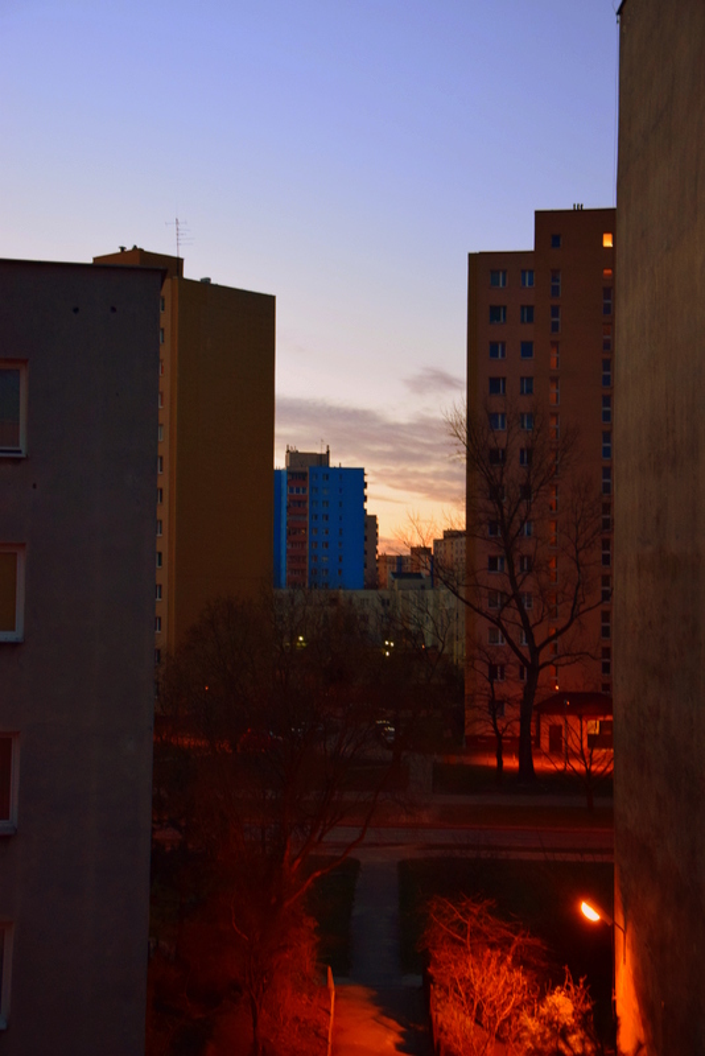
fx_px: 1673
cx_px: 352
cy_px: 528
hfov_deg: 23.8
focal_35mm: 57
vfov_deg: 35.0
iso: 1600
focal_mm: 38
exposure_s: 1/13
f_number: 4.5
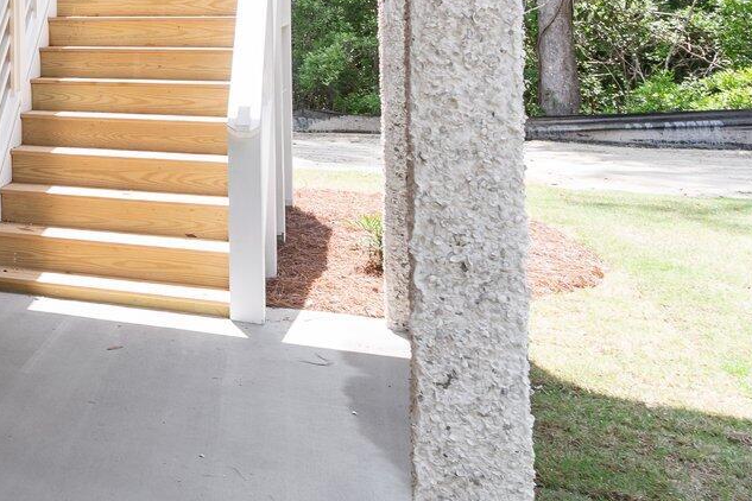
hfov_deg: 27.7
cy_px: 1
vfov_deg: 23.6
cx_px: -309
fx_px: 1149
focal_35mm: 55
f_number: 6.3
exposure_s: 1/100
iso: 125
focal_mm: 17
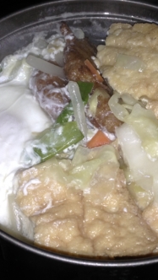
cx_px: 92
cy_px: 136
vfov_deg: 32.3
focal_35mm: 65
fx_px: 484
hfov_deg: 18.5
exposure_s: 1/107
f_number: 2.4
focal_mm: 4.12
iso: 50
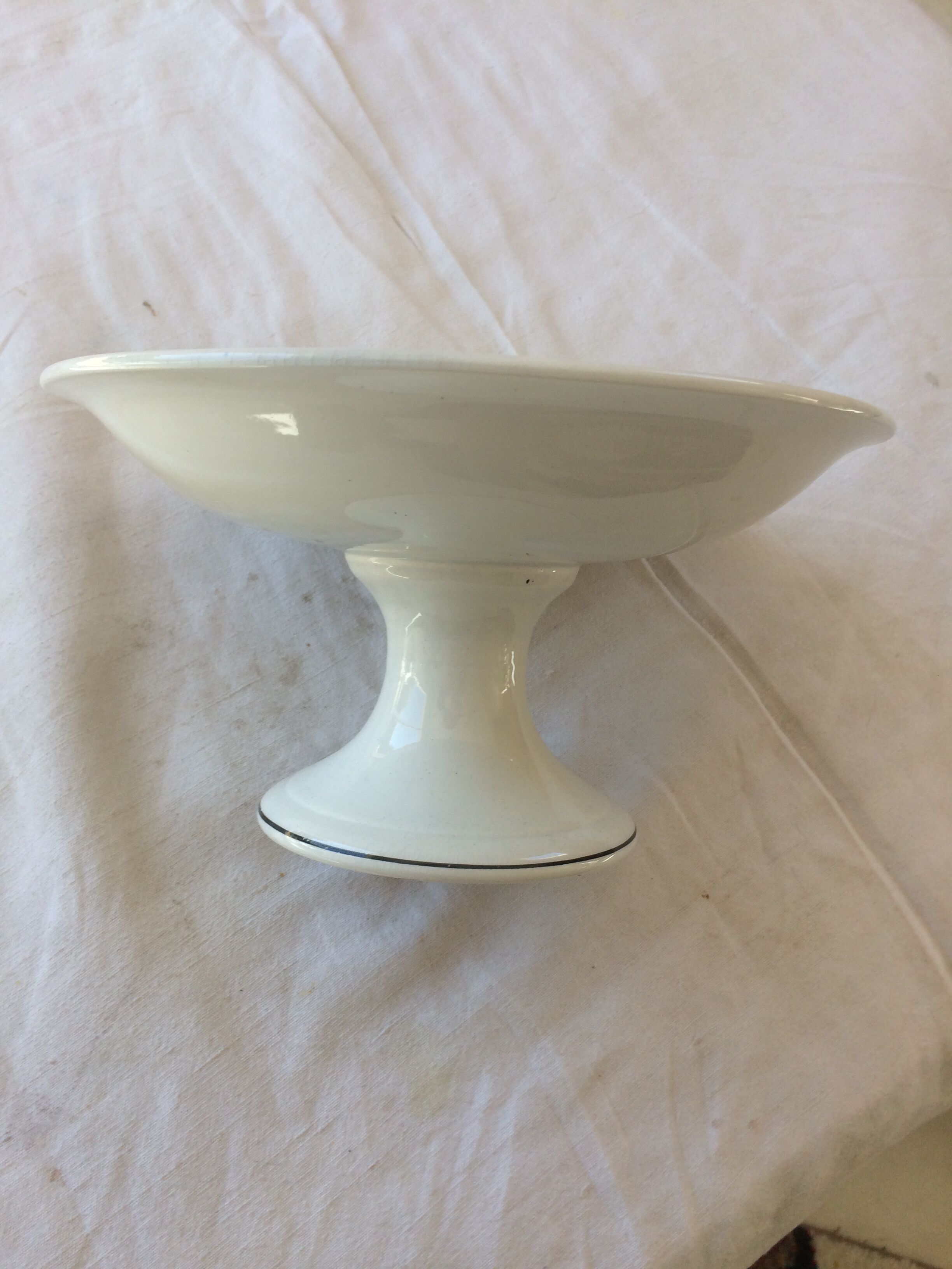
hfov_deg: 48.2
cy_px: 634
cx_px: 476
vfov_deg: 61.7
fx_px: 1063
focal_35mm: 29
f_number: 2.2
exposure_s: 1/224
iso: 32
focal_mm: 4.15
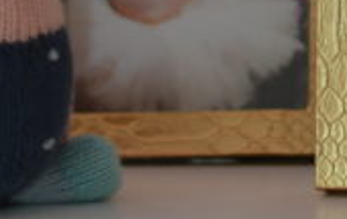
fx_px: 3402
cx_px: 486
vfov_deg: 3.7
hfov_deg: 5.8
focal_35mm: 359
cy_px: -167
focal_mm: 50
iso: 500
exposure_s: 1/200
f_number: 1.8
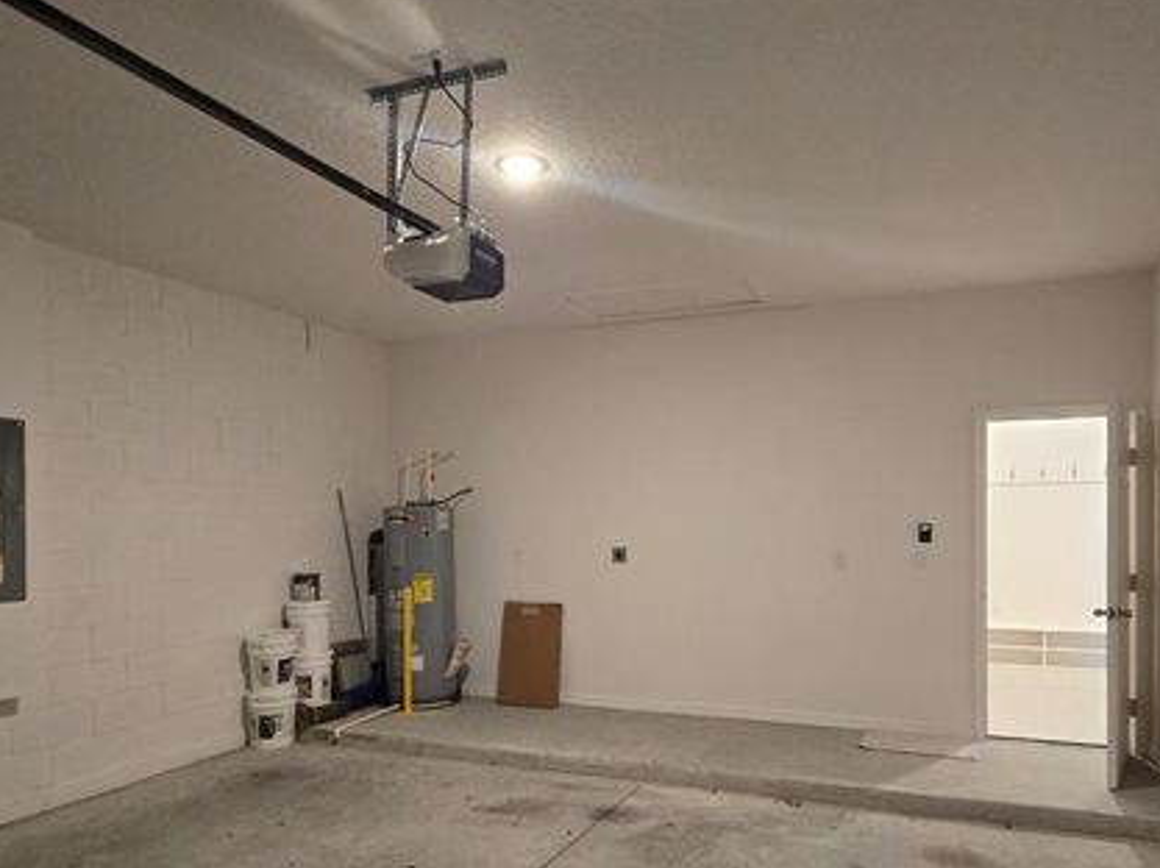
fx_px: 737
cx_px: 661
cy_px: 537
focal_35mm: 22
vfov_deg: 60.3
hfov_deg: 76.0
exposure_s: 1/60
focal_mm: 2.2
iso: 800
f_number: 2.2
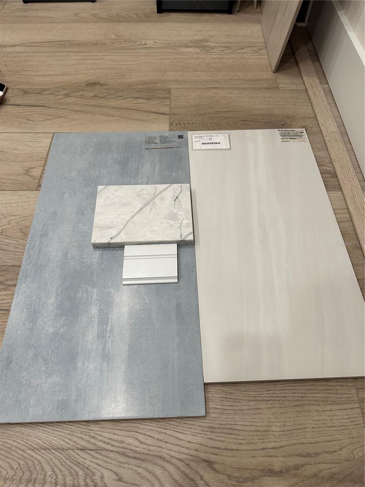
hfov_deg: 56.8
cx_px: 182
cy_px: 244
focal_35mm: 24
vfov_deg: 71.6
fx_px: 337
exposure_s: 1/120
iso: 125
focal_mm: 6.86
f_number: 1.78
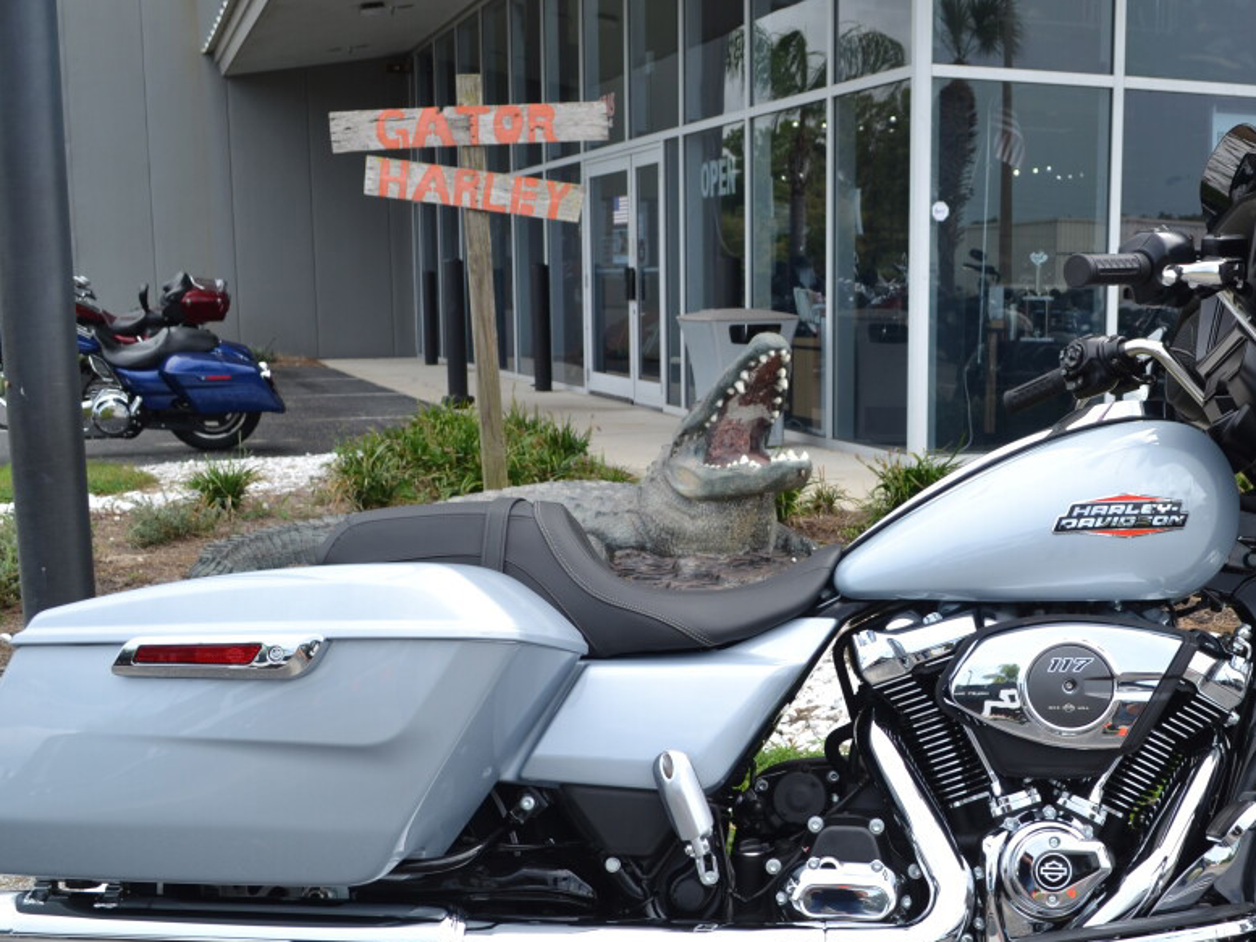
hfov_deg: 38.3
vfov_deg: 29.5
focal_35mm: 49
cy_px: 627
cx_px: 865
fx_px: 1778
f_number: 6.3
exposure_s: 1/160
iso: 100
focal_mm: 22
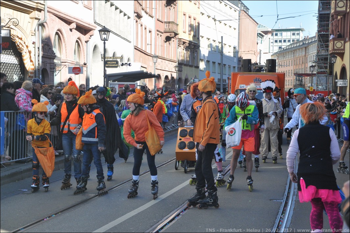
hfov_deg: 28.1
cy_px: 116
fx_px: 699
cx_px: 175
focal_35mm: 72
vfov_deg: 18.9
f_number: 4.8
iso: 640
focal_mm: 48
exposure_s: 1/1000
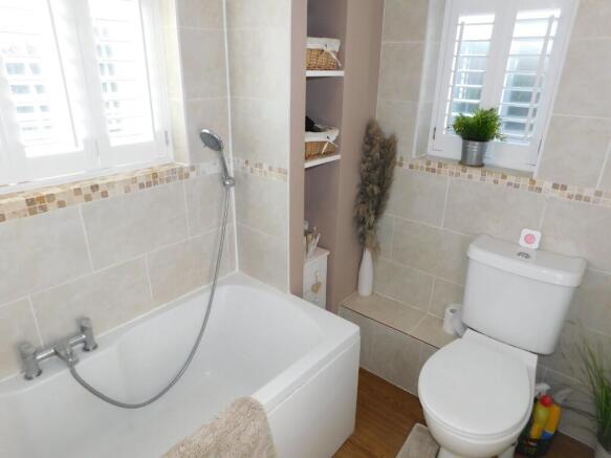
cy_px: 229
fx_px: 406
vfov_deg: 58.9
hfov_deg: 73.9
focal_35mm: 23
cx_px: 306
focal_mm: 4
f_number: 3
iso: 125
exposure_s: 1/125
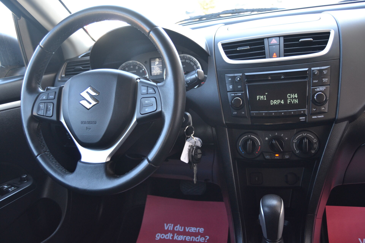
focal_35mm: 27
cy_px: 122
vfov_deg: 47.9
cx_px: 182
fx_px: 274
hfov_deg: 67.4
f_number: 3.5
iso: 450
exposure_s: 1/60
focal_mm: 18
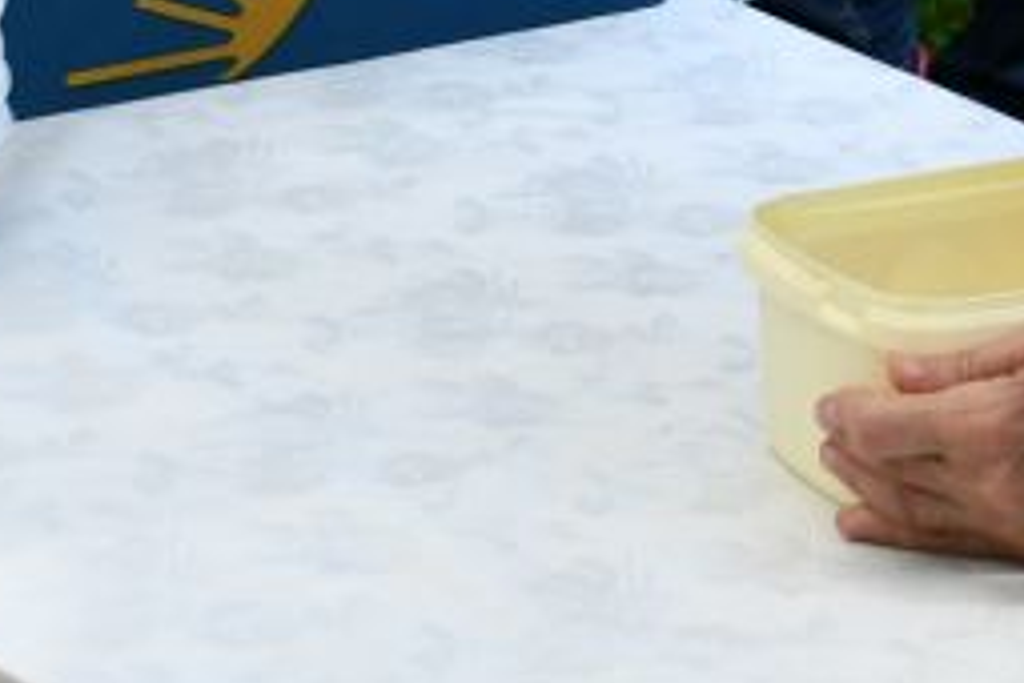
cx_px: 1739
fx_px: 6428
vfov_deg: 5.9
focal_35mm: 226
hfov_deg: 8.8
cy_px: -775
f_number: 5.6
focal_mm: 27
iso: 200
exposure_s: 1/250
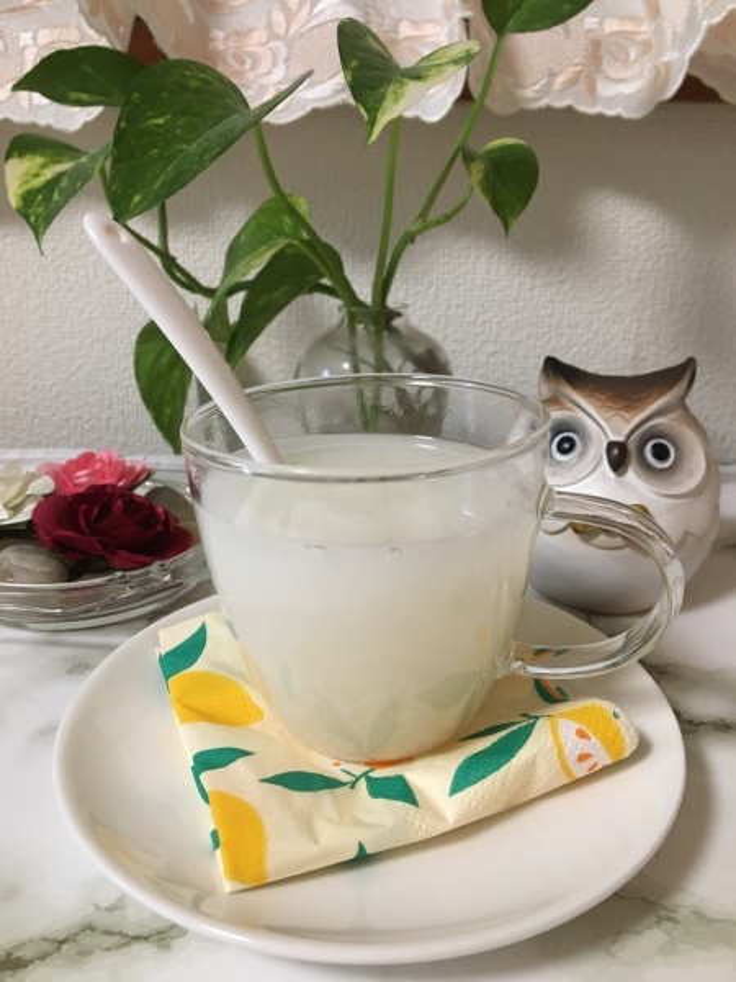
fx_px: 822
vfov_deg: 61.7
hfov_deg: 48.2
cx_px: 368
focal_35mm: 29
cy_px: 491
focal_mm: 4.15
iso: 125
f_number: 2.2
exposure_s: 1/30
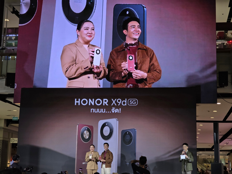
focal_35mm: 69
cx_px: 116
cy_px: 87
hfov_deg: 28.2
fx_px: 462
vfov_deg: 21.3
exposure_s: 1/138
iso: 50
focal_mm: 7.9
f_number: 2.4
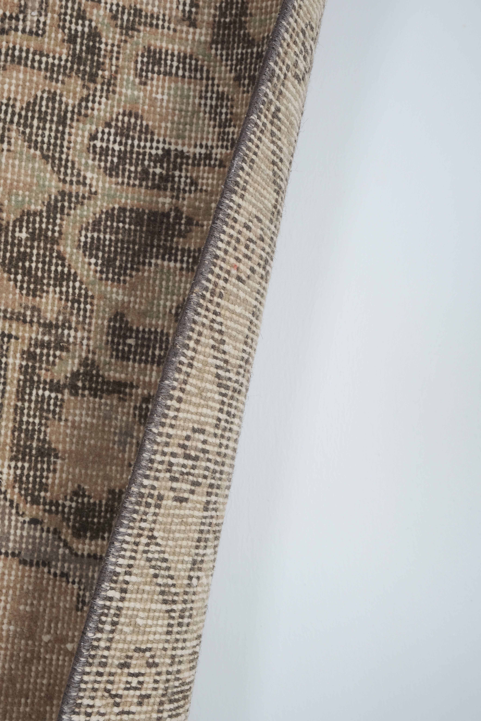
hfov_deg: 29.9
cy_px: 360
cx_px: 240
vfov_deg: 43.6
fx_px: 902
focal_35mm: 45
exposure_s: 1/160
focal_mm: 30.2
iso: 250
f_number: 13
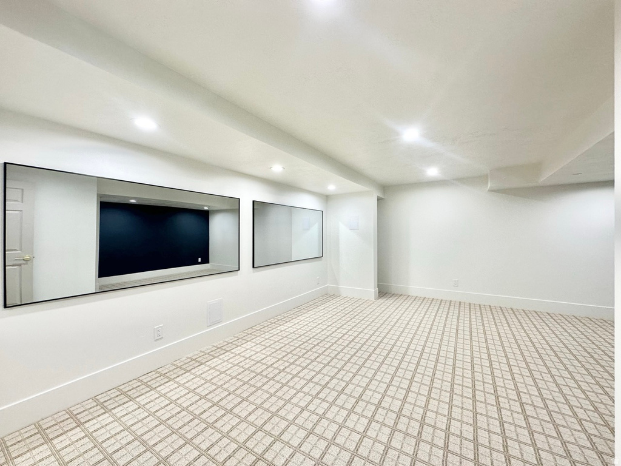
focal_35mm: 14
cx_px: 310
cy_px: 233
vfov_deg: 85.7
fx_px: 251
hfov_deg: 102.1
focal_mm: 2.22
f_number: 2.2
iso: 160
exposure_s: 1/120
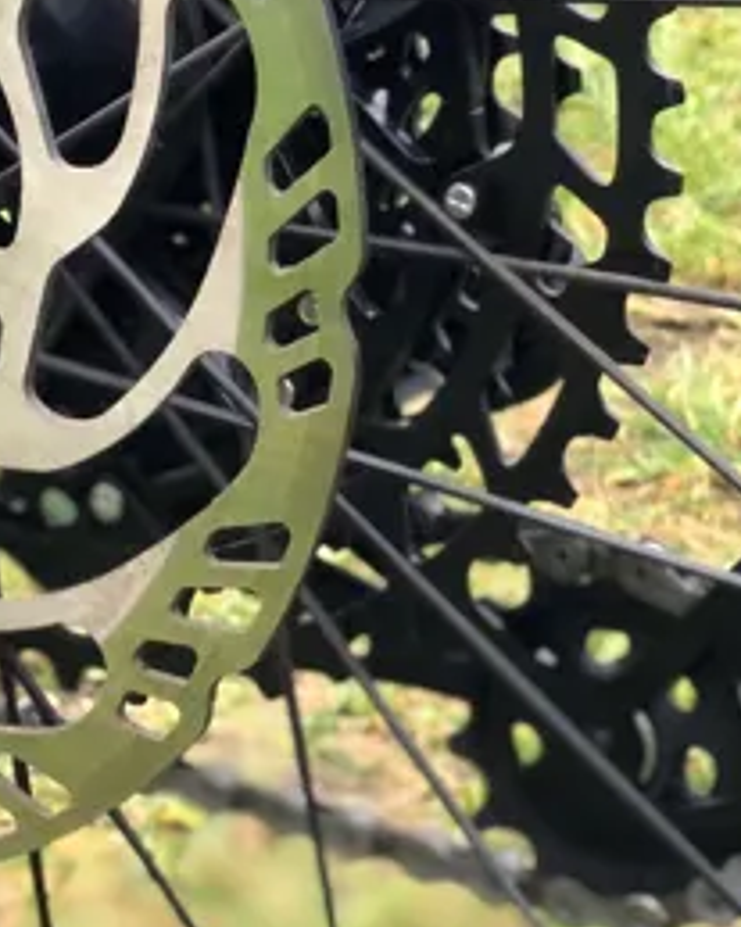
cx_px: -351
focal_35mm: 157
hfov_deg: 9.6
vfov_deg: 12.1
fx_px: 4306
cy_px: -14
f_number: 2.4
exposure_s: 1/60
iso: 100
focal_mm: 6
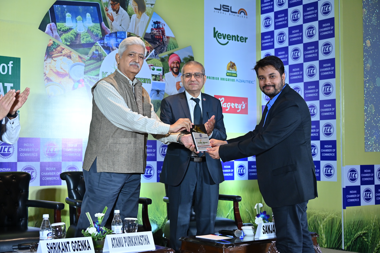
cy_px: 126
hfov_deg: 36.3
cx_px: 190
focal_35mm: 55
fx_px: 580
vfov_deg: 24.6
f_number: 5.6
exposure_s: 1/125
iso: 1600
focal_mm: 55
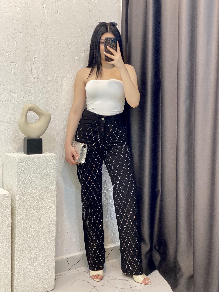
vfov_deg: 36.8
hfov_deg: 28.0
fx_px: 439
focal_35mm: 52
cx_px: 110
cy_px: 146
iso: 200
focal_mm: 6
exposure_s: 1/122
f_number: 2
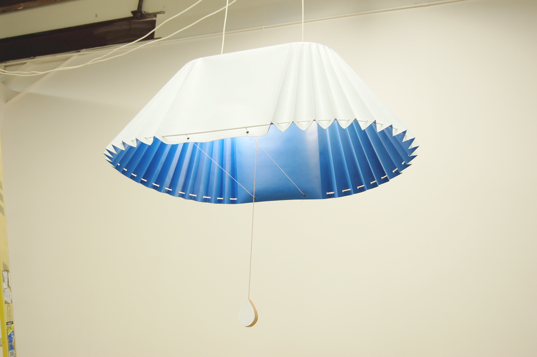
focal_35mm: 42
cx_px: 268
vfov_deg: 31.8
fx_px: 626
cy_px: 178
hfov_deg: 46.4
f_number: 4.2
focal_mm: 28
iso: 200
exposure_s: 1/30
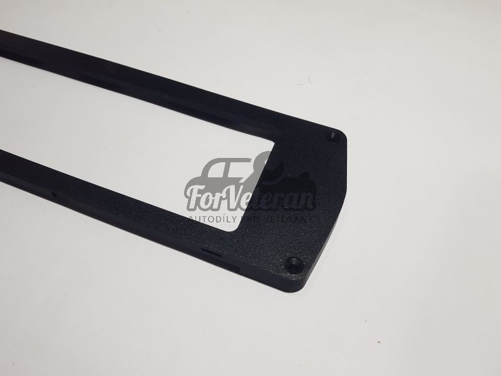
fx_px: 376
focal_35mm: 26
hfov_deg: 67.3
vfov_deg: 53.1
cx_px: 250
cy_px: 188
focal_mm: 4.2
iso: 40
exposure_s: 1/179
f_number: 1.7
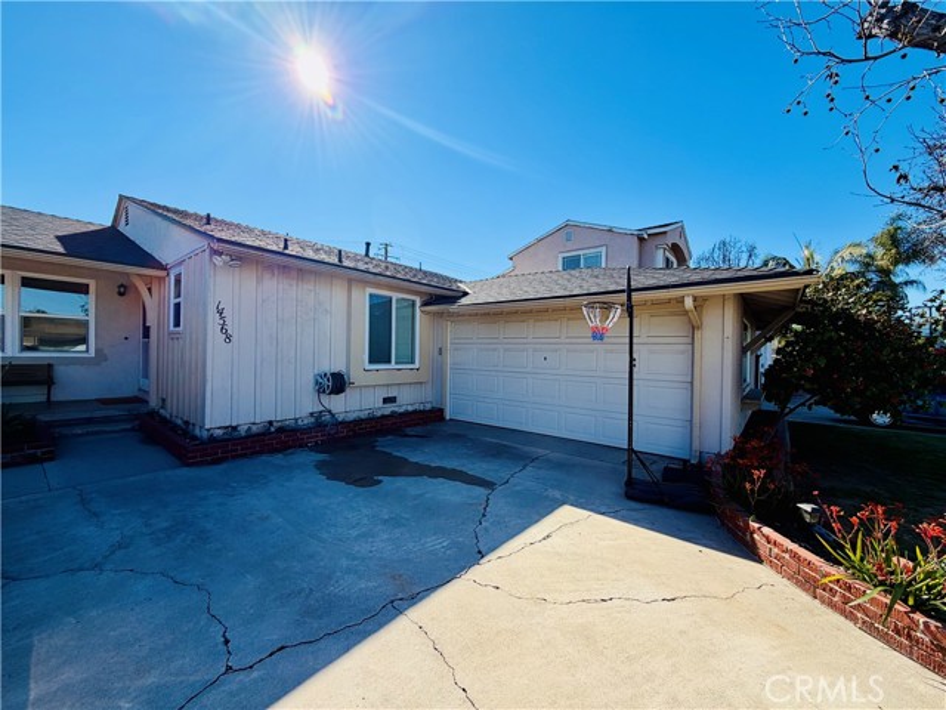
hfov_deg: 102.1
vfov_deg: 85.7
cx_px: 473
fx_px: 383
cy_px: 355
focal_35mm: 14
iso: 25
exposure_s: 1/770
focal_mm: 2.22
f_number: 2.2
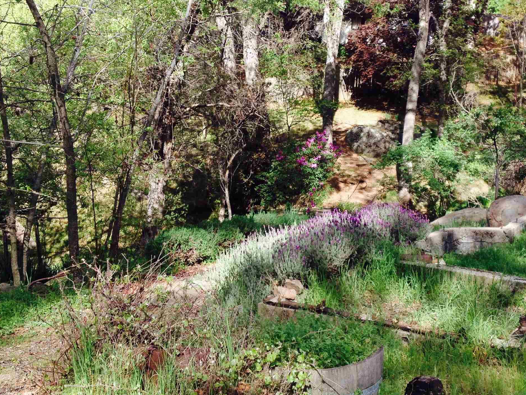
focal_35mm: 57
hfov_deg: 33.6
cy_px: 147
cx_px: 327
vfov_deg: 25.6
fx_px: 866
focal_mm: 4.28
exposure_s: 1/431
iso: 50
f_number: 2.4
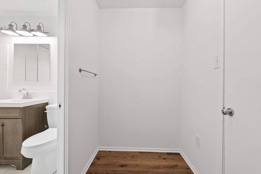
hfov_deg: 96.7
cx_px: 130
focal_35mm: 16
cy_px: 87
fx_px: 116
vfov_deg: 73.8
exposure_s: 1/25
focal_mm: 16
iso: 1600
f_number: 6.3
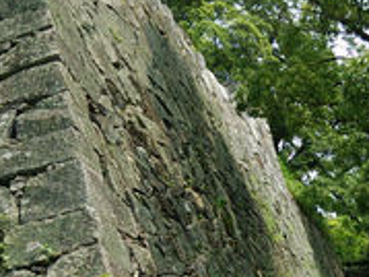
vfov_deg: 21.3
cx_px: 328
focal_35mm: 67
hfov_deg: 28.0
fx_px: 714
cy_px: 265
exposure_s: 1/857
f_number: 1.94
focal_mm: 4.06
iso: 40
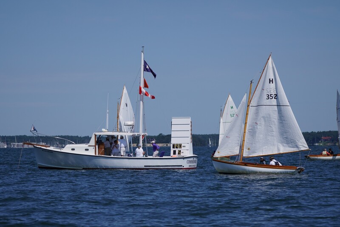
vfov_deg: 6.1
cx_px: 170
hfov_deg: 9.2
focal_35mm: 225
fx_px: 2124
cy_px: 114
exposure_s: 1/2000
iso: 125
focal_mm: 150
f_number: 5
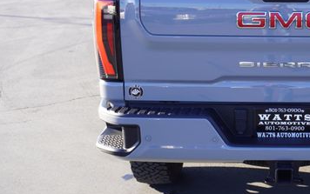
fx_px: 558
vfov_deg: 19.6
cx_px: 278
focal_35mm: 66
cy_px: 57
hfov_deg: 29.8
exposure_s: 1/80
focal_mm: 24
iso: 100
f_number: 5.6
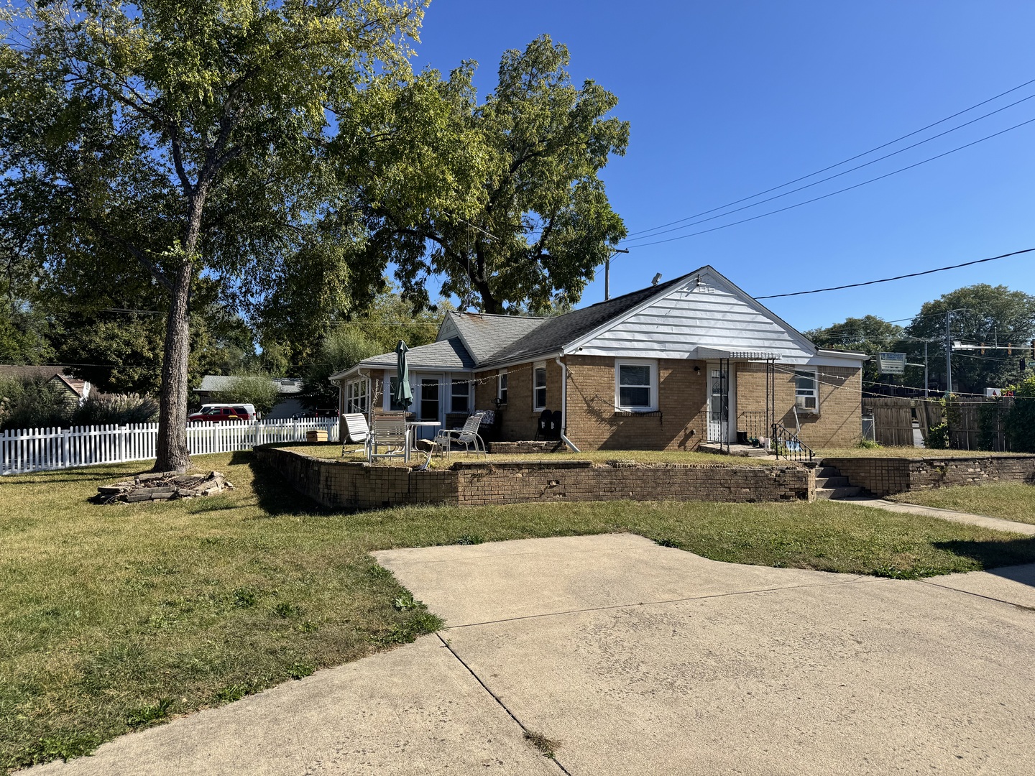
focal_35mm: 24
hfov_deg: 71.6
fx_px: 718
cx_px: 518
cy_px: 388
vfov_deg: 56.8
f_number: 1.78
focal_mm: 6.76
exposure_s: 1/4608
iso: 80
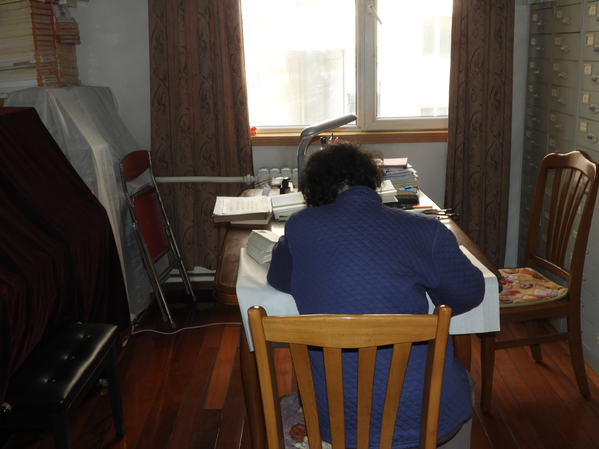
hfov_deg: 46.8
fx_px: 692
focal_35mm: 40
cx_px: 300
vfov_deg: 36.0
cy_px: 224
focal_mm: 7.2
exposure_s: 1/30
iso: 200
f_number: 3.8
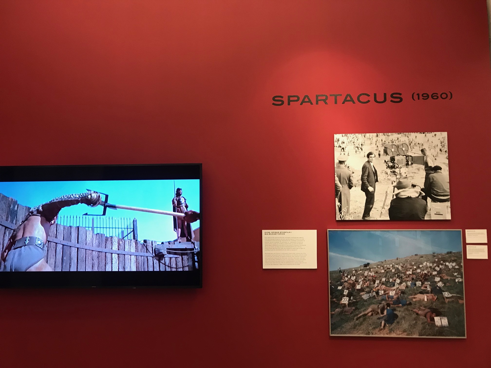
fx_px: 397
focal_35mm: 28
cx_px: 246
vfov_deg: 49.7
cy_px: 184
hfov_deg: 63.4
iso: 80
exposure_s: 1/17
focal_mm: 3.99
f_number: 1.8
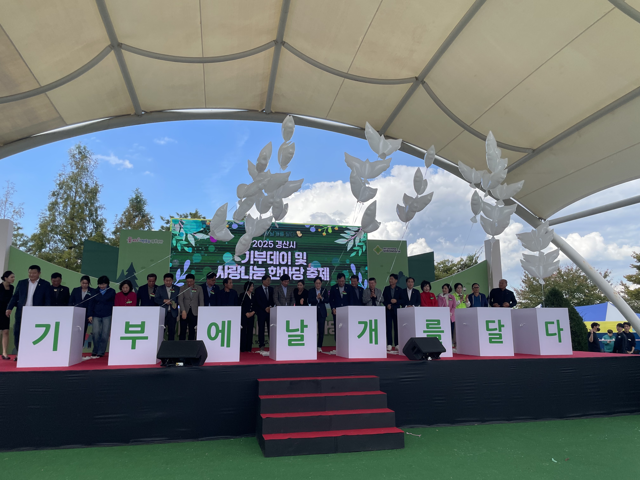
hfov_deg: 67.3
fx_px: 481
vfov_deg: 53.1
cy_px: 240
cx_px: 320
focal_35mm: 26
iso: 32
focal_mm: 4.2
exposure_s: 1/1642
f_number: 1.6
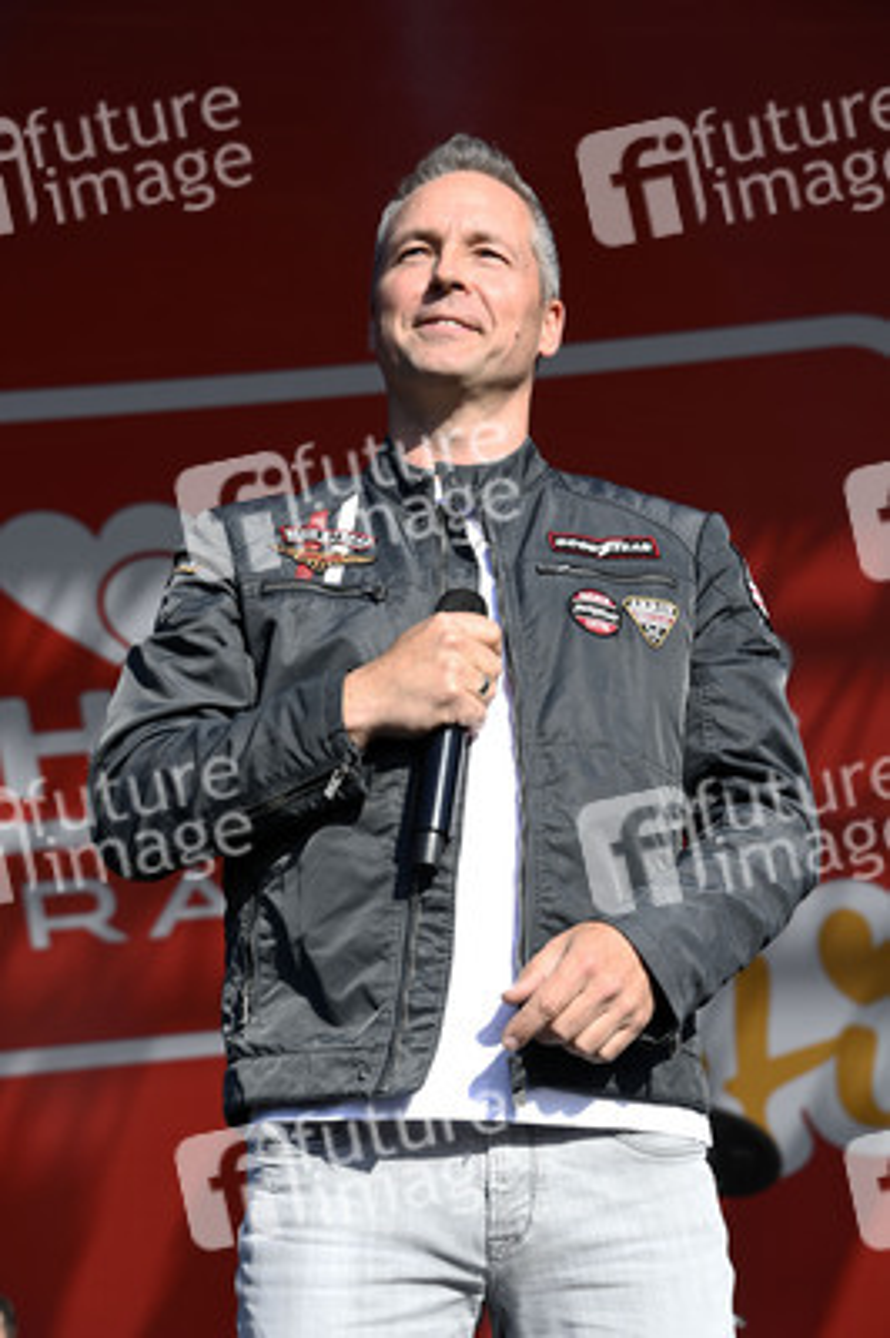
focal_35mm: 98
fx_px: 3640
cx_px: 445
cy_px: 669
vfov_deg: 20.8
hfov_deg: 13.9
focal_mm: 98
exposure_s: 1/125
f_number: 7.1
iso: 400
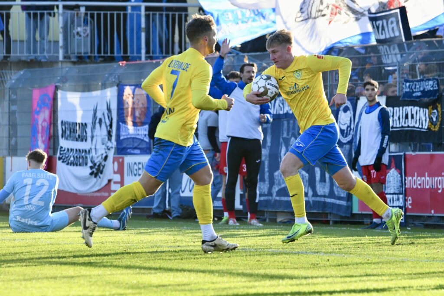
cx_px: 222
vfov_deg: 4.7
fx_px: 3577
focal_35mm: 290
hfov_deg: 7.1
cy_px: 148
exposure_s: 1/1600
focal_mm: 290
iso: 4000
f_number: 9
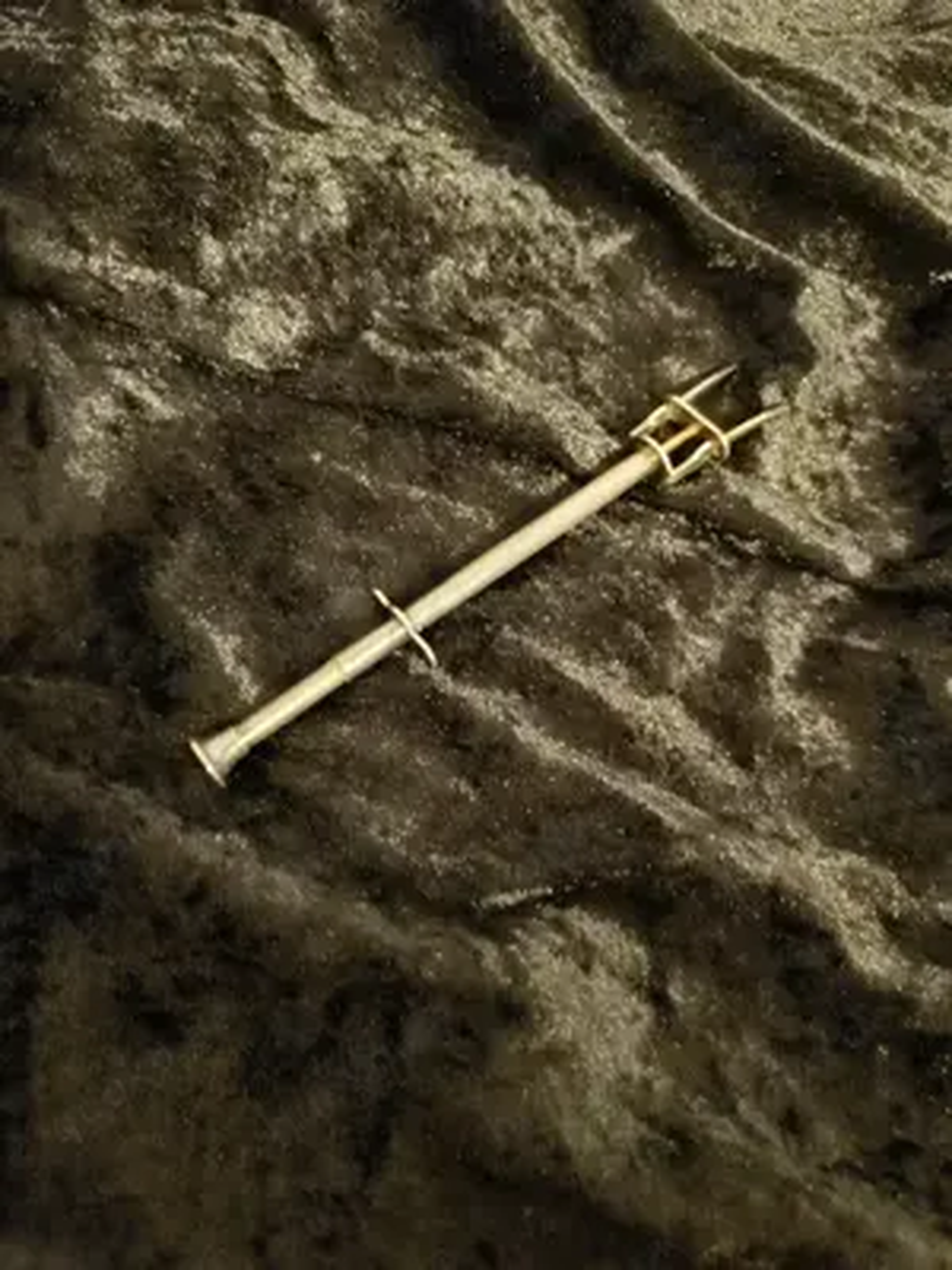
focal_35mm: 24
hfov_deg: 56.8
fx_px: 880
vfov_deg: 71.6
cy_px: 635
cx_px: 476
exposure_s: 1/11.1
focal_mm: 5.59
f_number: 1.88
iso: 2356
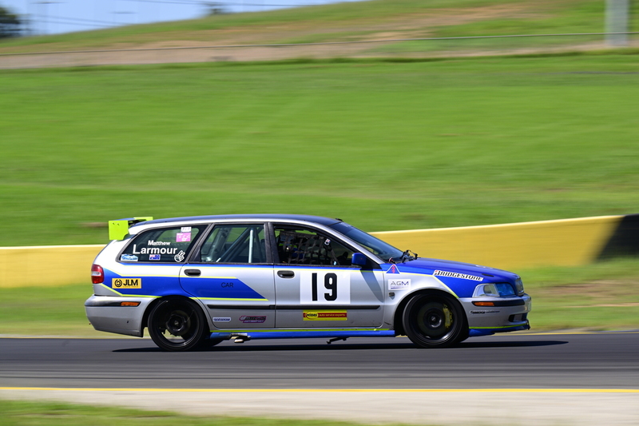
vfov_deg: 7.6
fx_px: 3194
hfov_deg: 11.4
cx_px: 320
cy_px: 213
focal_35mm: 180
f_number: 11
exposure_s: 1/100
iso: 80
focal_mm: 180
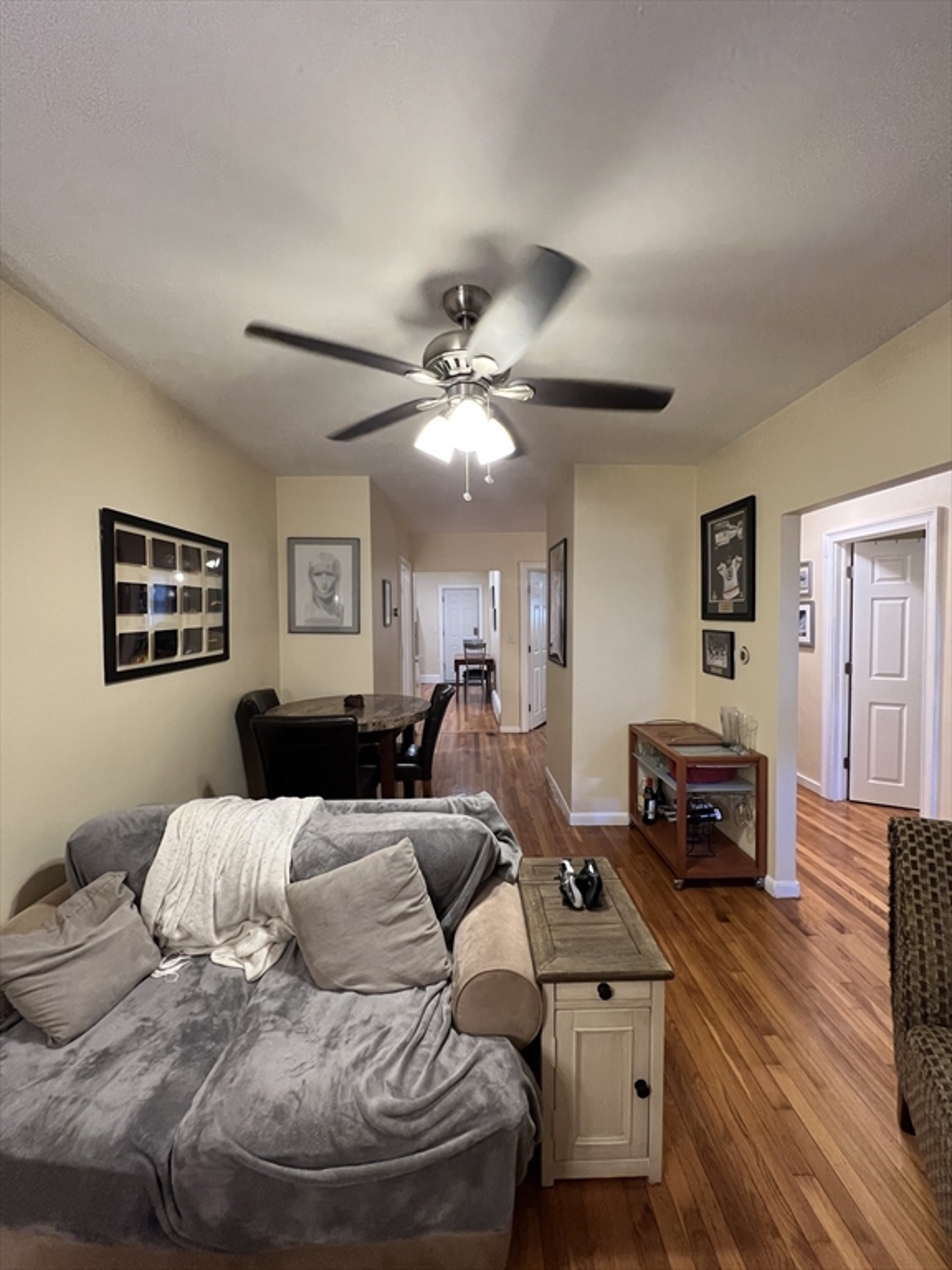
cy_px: 635
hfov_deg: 89.9
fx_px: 477
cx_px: 476
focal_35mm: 13
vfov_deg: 106.2
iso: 320
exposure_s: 1/60
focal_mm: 1.57
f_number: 1.8
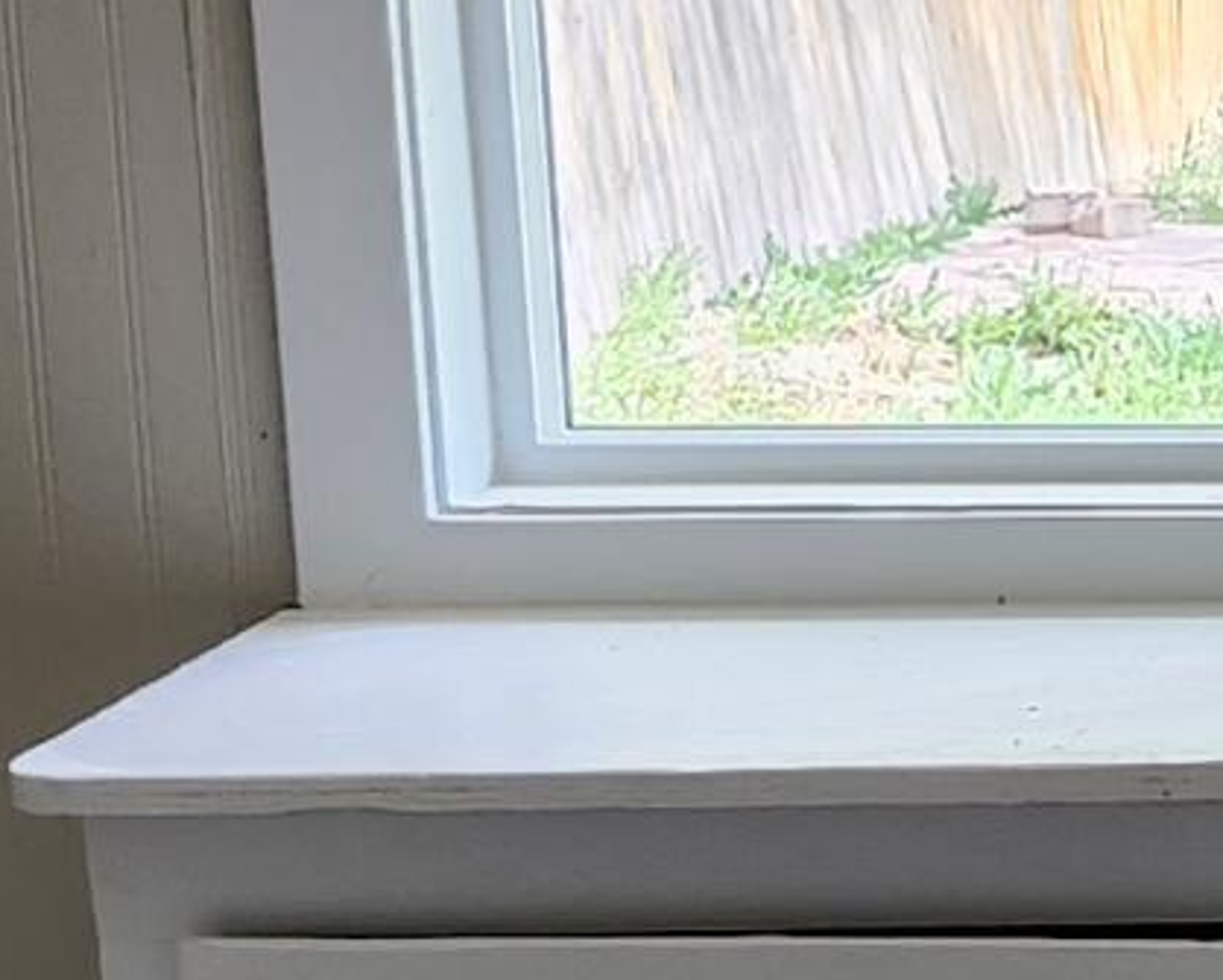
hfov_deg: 10.9
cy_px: 834
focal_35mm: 161
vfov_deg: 9.6
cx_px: 2411
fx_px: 5832
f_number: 1.8
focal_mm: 5.54
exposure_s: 1/180
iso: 160
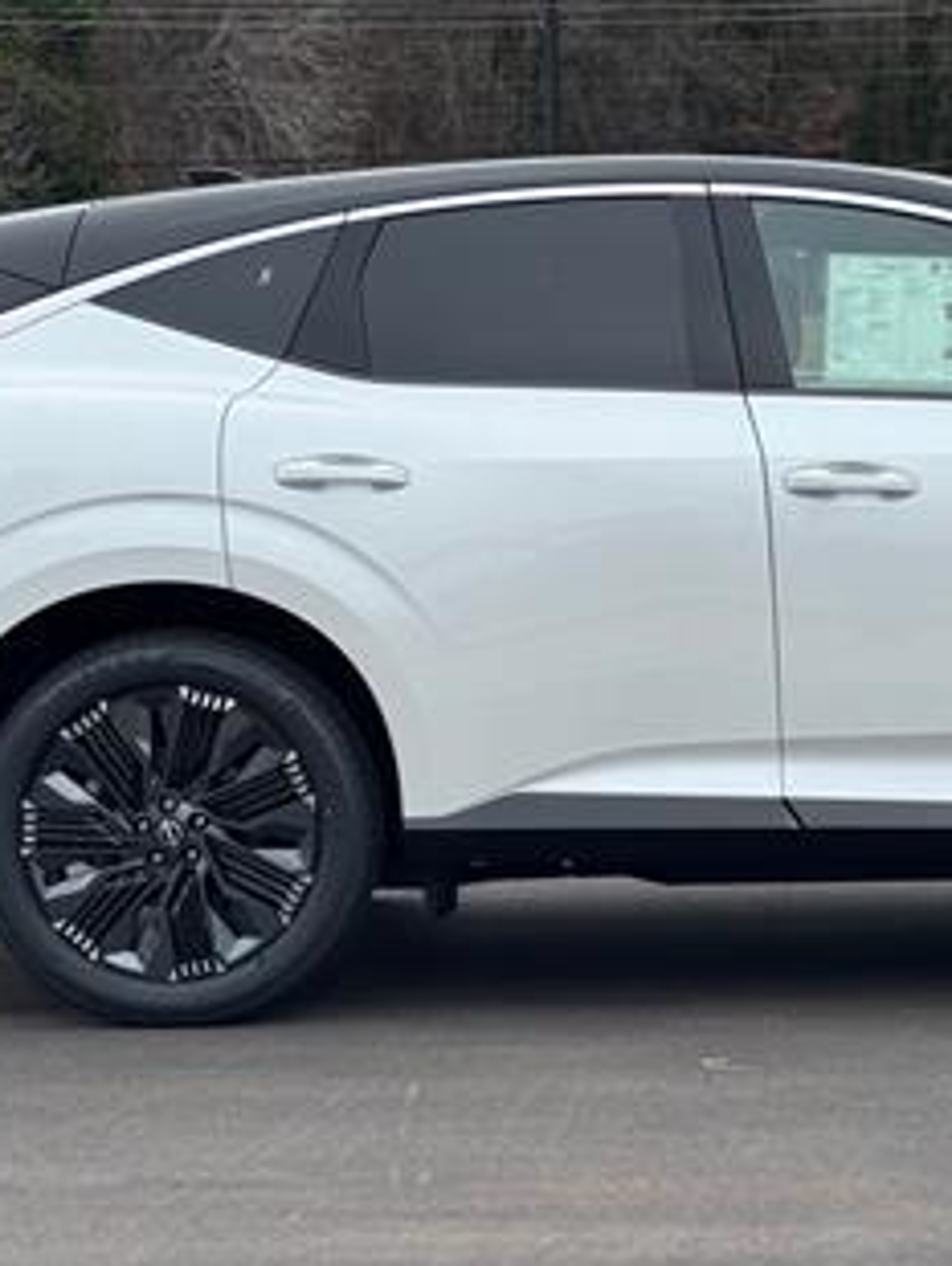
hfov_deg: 14.8
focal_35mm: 99
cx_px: 862
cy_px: 617
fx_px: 3625
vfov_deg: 19.8
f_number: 1.78
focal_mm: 6.76
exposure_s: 1/1597
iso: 64
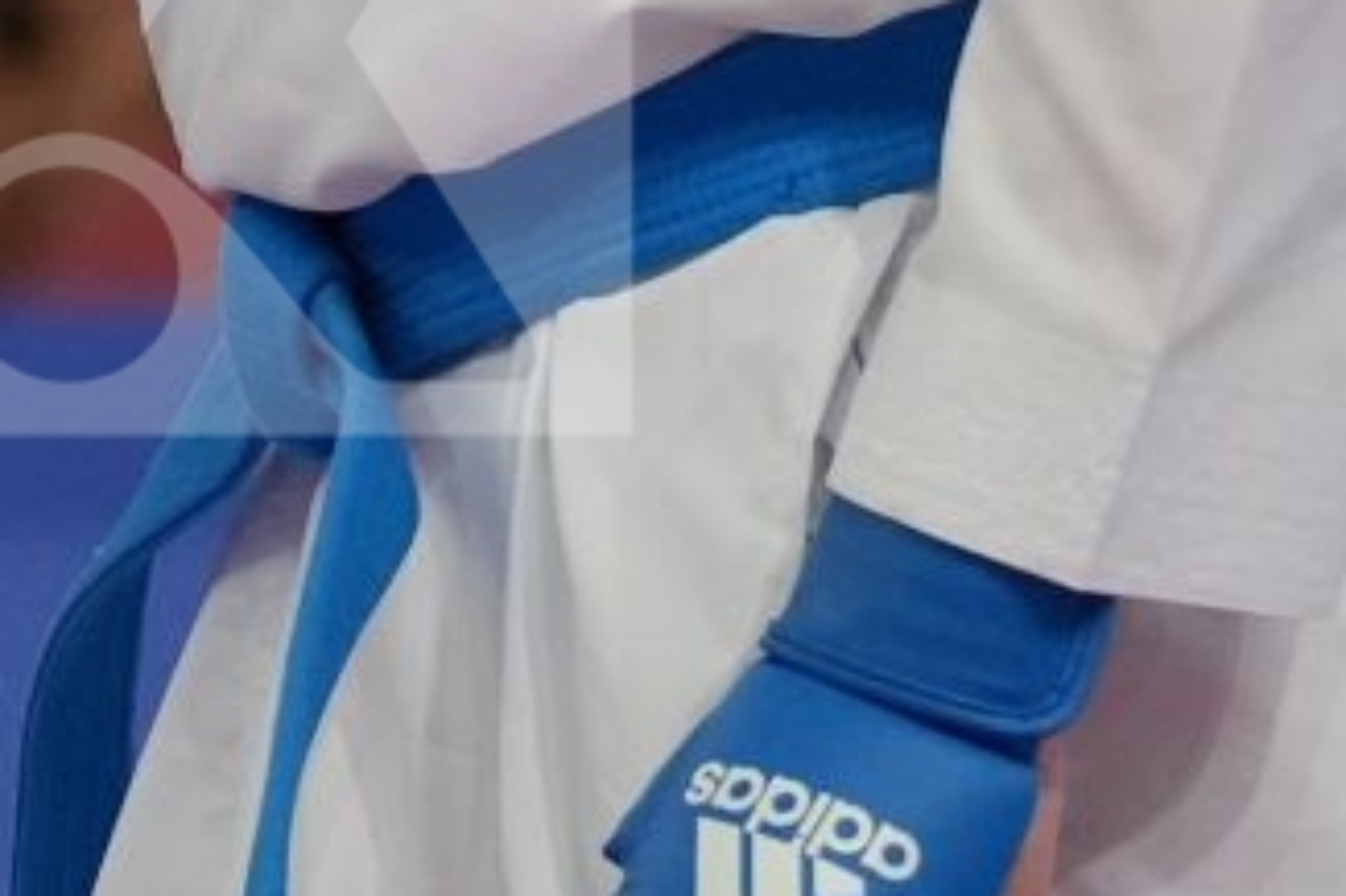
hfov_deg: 1.2
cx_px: 248
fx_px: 61919
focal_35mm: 1657
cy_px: -1408
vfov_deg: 0.8
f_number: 2.8
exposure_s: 1/1000
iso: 2000
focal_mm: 200
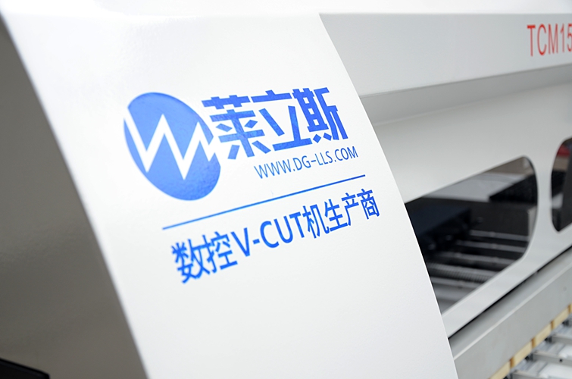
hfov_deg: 39.0
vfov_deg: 26.4
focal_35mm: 51
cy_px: 190
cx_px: 286
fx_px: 809
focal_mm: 34
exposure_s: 1/60
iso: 200
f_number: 4.2
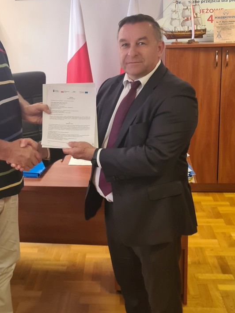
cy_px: 135
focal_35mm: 50
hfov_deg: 28.8
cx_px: 71
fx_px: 453
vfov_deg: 38.1
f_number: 1.8
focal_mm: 5.4
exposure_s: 1/50
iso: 320
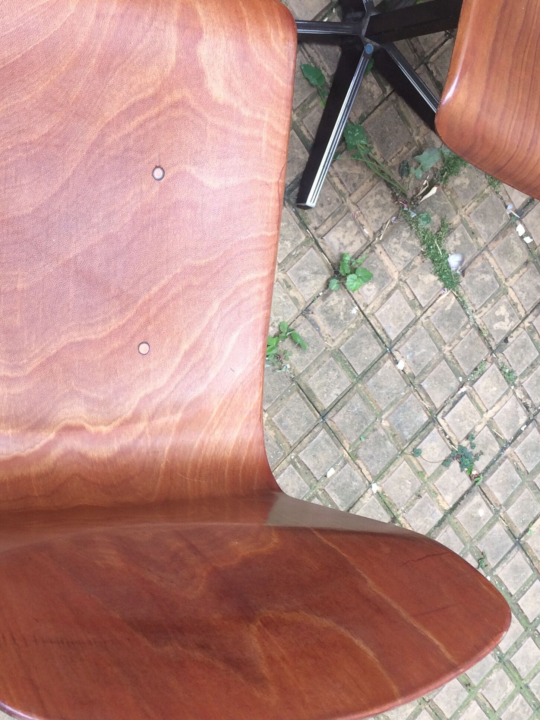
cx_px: 176
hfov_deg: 29.4
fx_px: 1019
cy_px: 380
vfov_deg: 38.9
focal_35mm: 49
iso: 50
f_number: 2.2
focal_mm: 4.15
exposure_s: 1/50
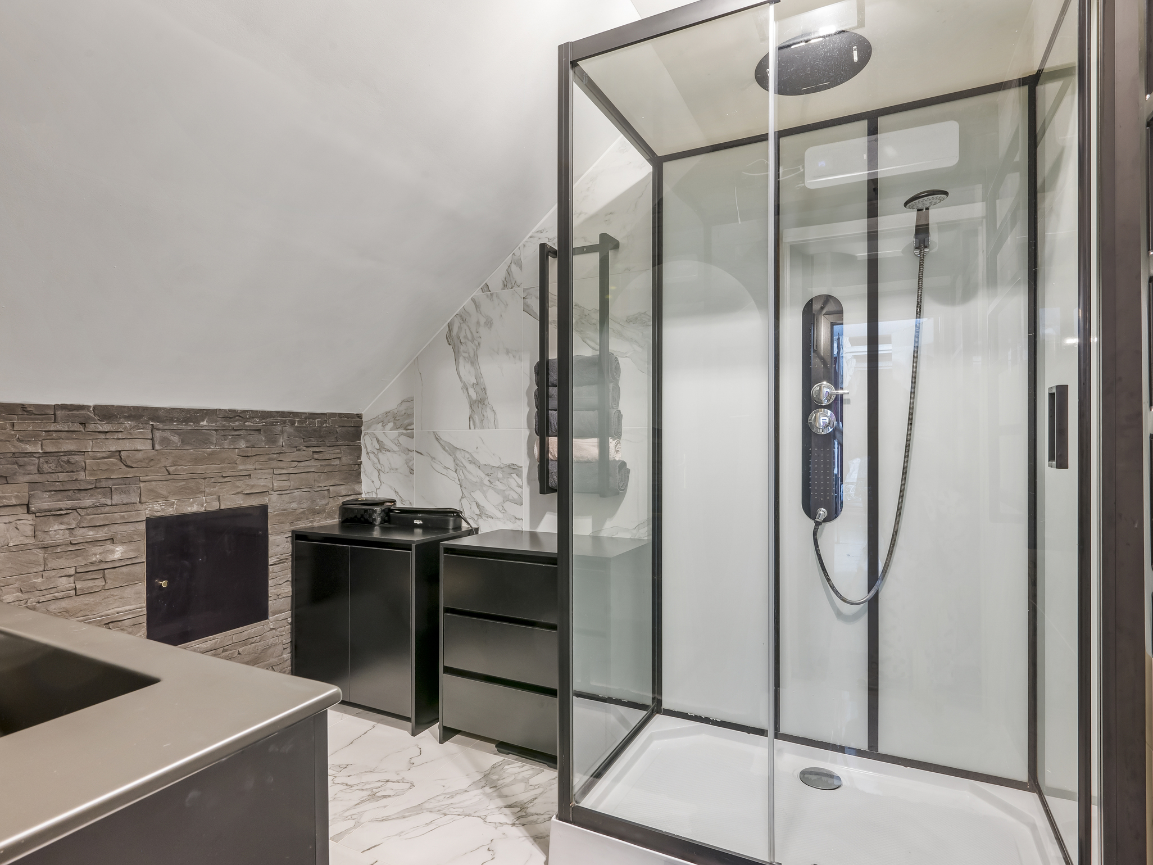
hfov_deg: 86.0
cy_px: 440
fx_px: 618
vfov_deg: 69.9
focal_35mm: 19
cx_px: 571
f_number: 11
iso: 250
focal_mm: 16.5
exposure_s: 4
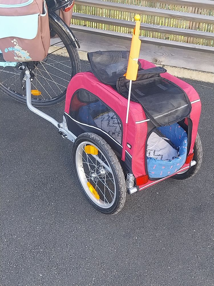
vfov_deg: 67.3
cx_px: 107
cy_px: 143
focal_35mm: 26
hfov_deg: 53.1
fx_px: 214
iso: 80
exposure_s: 1/50
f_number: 1.8
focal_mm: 4
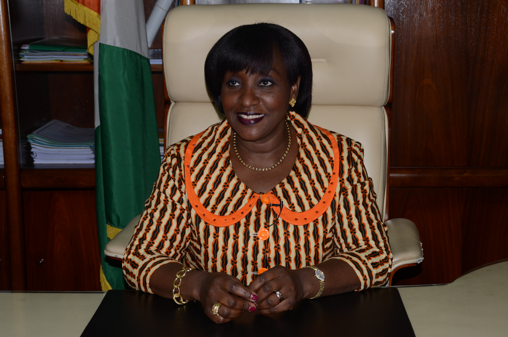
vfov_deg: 18.8
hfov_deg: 28.1
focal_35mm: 72
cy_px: 168
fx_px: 1014
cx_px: 254
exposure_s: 1/60
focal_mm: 48
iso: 160
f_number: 8
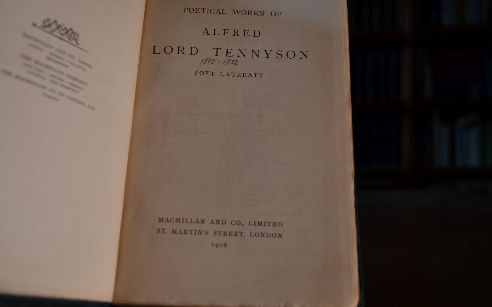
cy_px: 147
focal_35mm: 40
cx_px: 245
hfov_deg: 49.3
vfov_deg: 32.0
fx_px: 536
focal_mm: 26
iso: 500
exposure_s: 1/250
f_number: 4
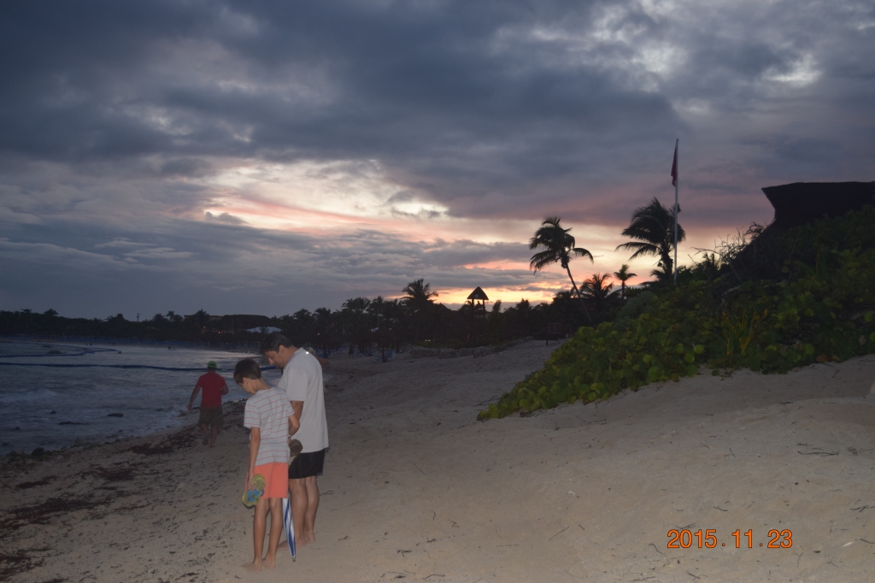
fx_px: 1166
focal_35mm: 48
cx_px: 438
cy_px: 292
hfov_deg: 41.1
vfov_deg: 28.1
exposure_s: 1/30
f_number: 4.5
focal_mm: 32
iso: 560
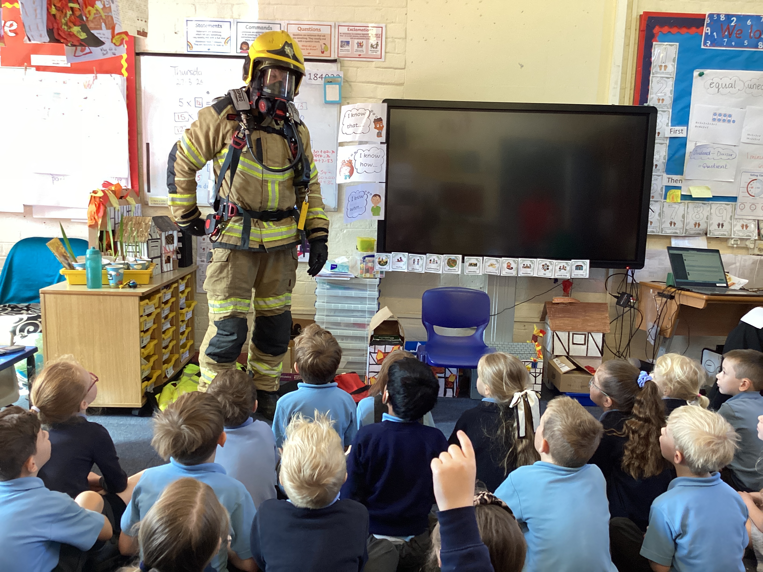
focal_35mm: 31
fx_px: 683
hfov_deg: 58.4
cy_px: 286
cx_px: 382
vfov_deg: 45.4
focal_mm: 3.3
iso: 160
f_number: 2.4
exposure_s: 1/50
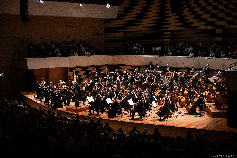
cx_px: 118
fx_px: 316
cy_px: 79
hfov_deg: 41.1
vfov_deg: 28.0
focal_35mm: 48
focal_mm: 48
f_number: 2.8
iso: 2500
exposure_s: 1/400
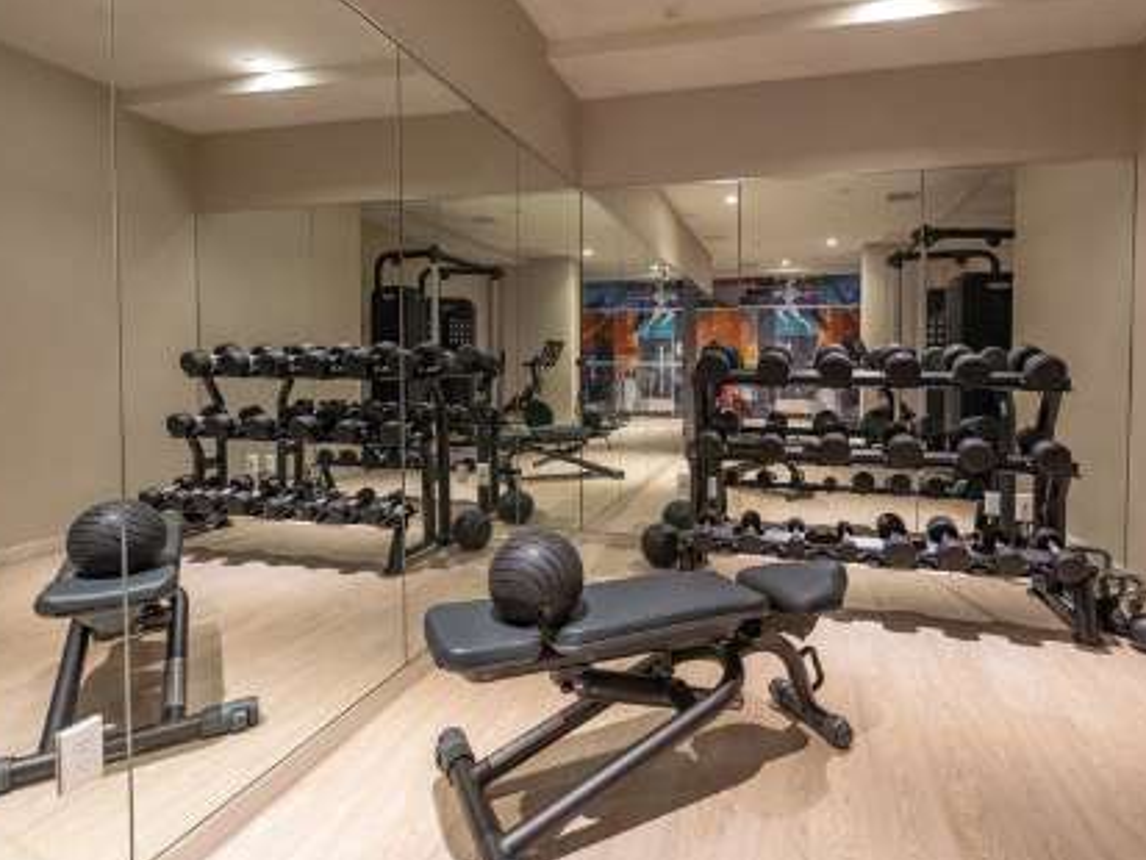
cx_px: 627
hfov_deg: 84.4
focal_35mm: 19
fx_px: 629
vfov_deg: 68.7
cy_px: 436
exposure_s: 1/50
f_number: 5.6
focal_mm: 17
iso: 400
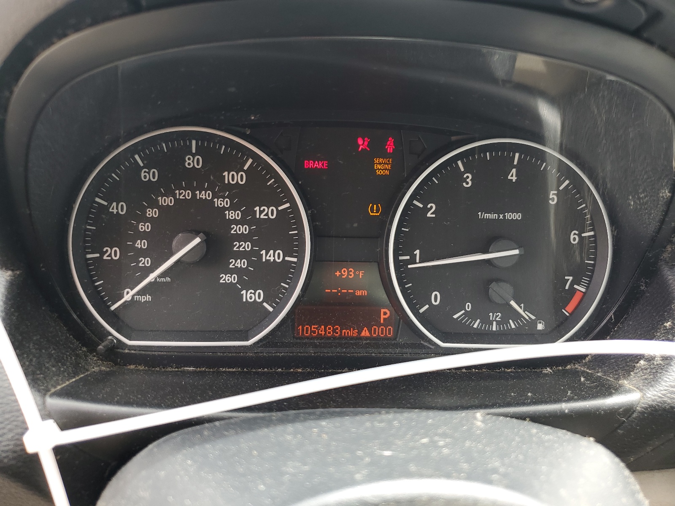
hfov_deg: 67.3
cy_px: 253
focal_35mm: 26
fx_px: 507
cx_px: 338
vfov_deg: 53.1
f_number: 1.5
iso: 50
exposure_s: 1/135
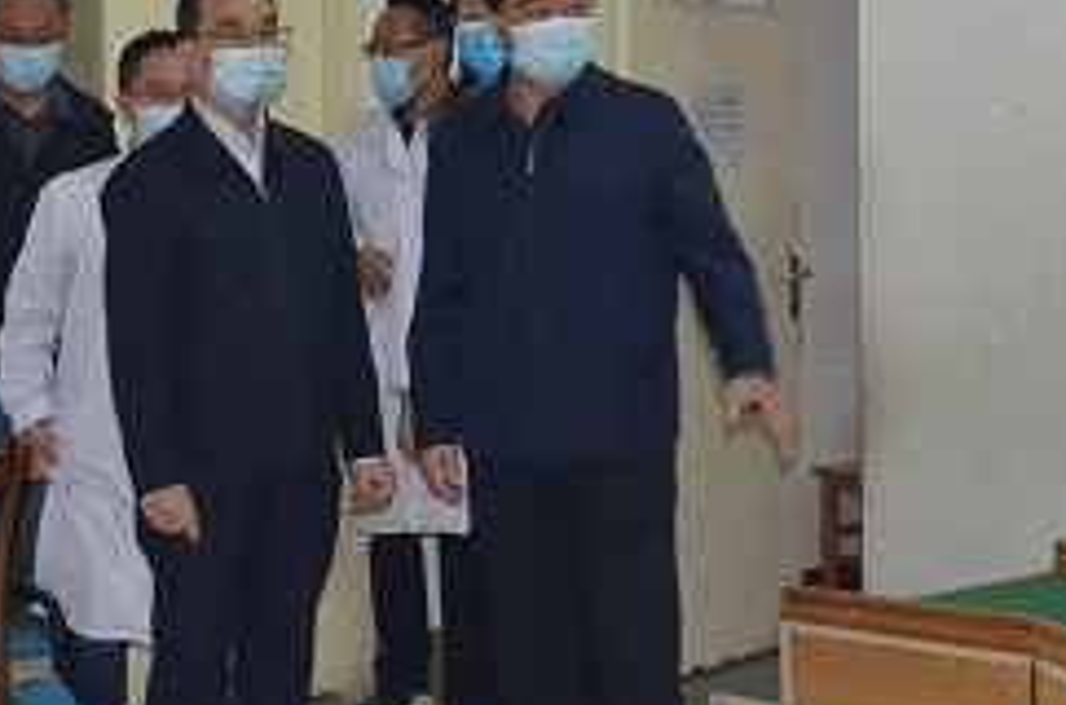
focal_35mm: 93
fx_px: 2747
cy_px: 227
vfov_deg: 14.6
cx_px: 330
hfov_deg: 21.9
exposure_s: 1/60
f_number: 5.6
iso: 1600
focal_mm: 30
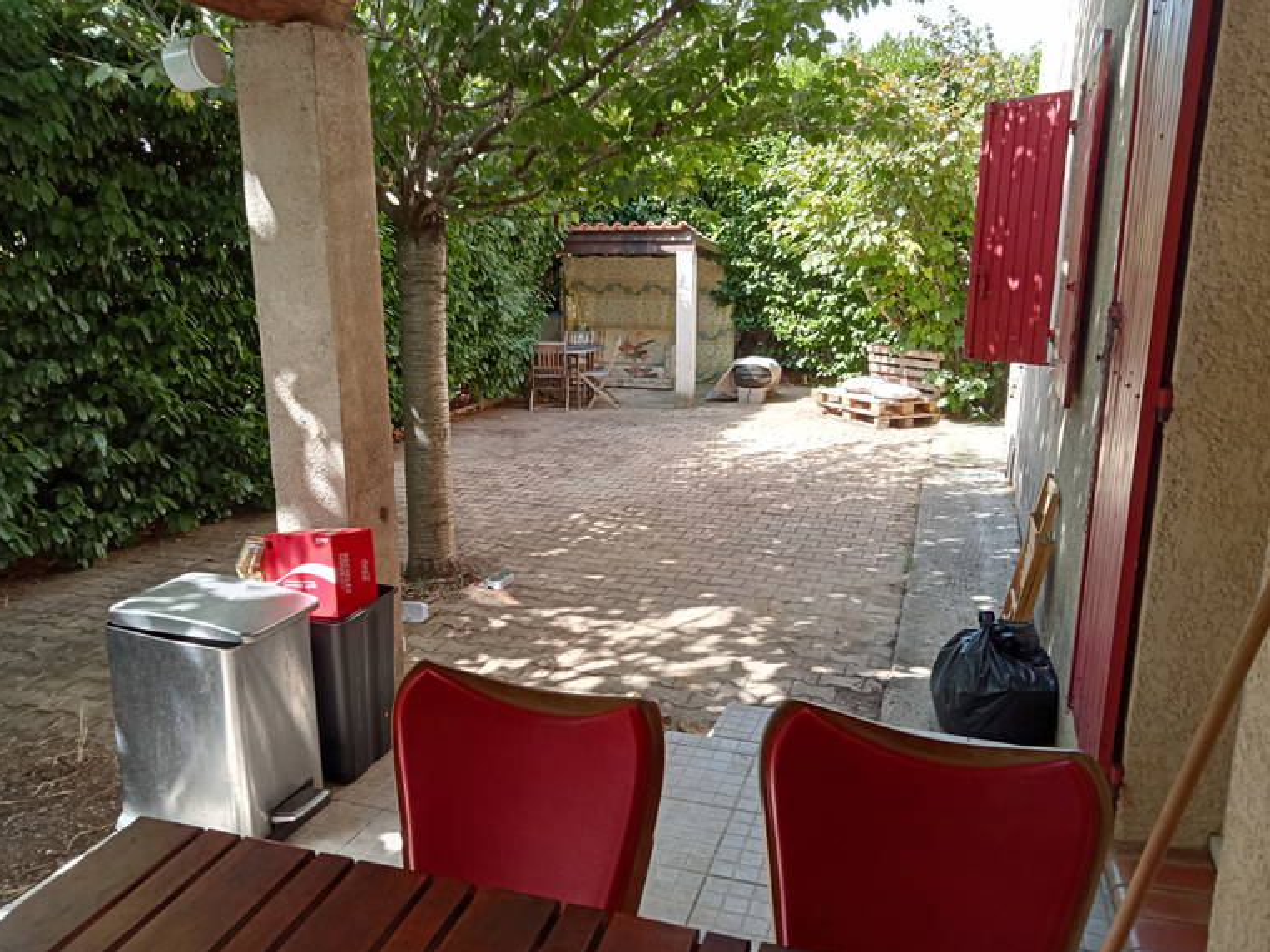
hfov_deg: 61.7
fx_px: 1064
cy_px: 491
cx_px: 626
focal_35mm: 29
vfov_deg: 48.2
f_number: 2.2
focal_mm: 3.46
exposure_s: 1/109
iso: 100
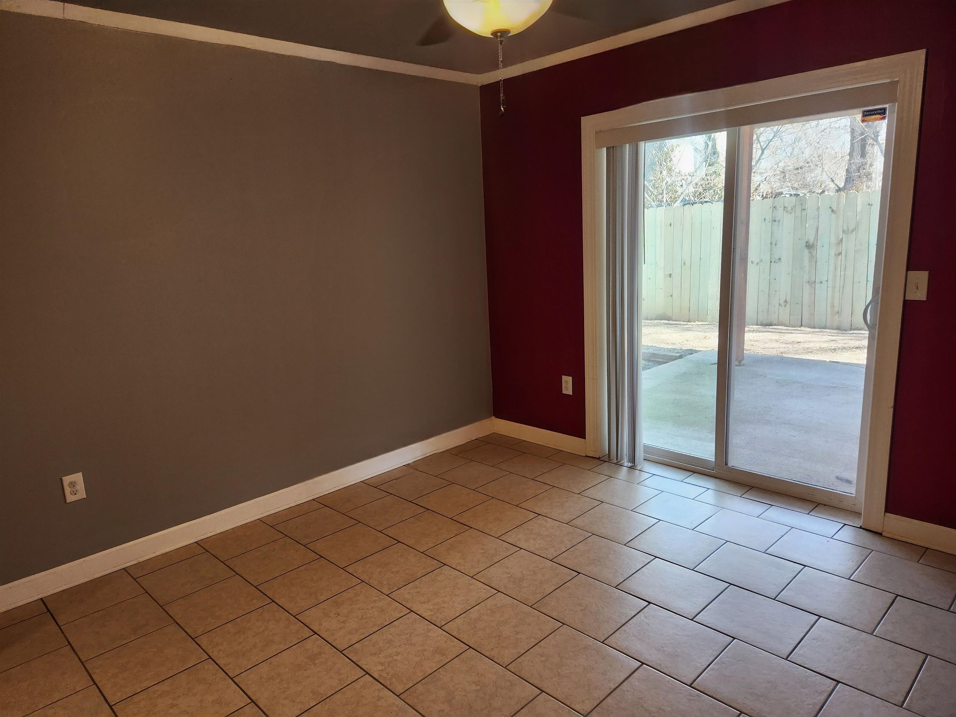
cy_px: 358
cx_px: 478
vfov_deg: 58.9
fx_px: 635
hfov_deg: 73.9
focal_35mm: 23
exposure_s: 1/120
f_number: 1.8
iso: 200
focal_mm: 5.4
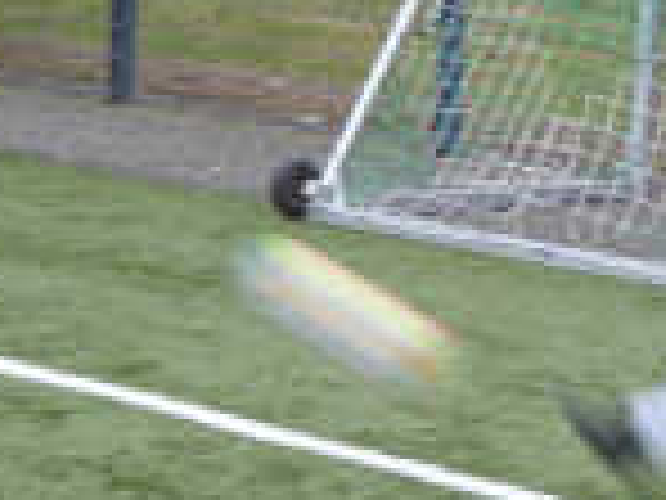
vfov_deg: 9.8
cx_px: 873
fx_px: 2924
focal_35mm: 152
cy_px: 243
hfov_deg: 12.6
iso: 100
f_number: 4.1
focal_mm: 9
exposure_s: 1/60
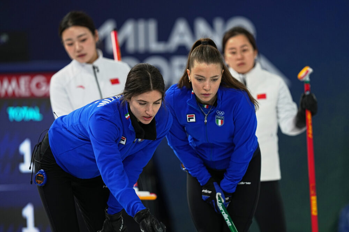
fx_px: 3876
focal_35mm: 400
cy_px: 116
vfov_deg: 3.4
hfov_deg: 5.2
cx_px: 174
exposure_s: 1/1250
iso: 640
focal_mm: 400
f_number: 3.2
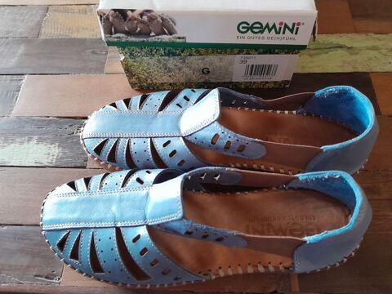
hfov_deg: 65.3
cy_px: 147
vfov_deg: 51.4
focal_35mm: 27
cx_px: 196
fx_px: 306
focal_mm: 4
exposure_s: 1/25
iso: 640
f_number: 1.8
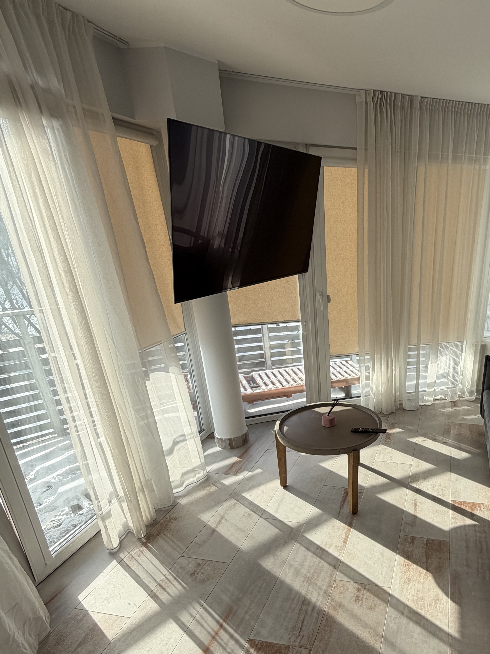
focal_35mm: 22
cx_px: 377
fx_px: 415
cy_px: 415
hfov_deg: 57.4
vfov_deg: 74.9
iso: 40
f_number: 2.2
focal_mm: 2.22
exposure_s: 1/502
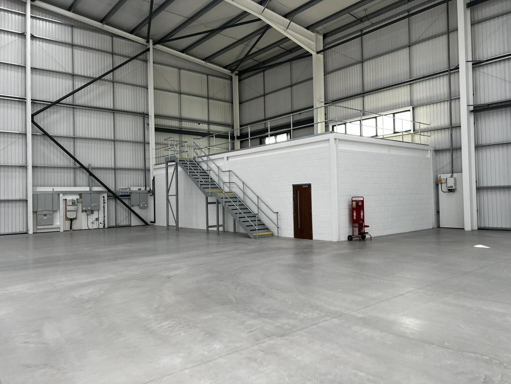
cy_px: 192
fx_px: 384
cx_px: 256
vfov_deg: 53.1
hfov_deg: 67.3
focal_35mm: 26
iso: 50
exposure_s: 1/304
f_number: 1.5
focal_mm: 5.7
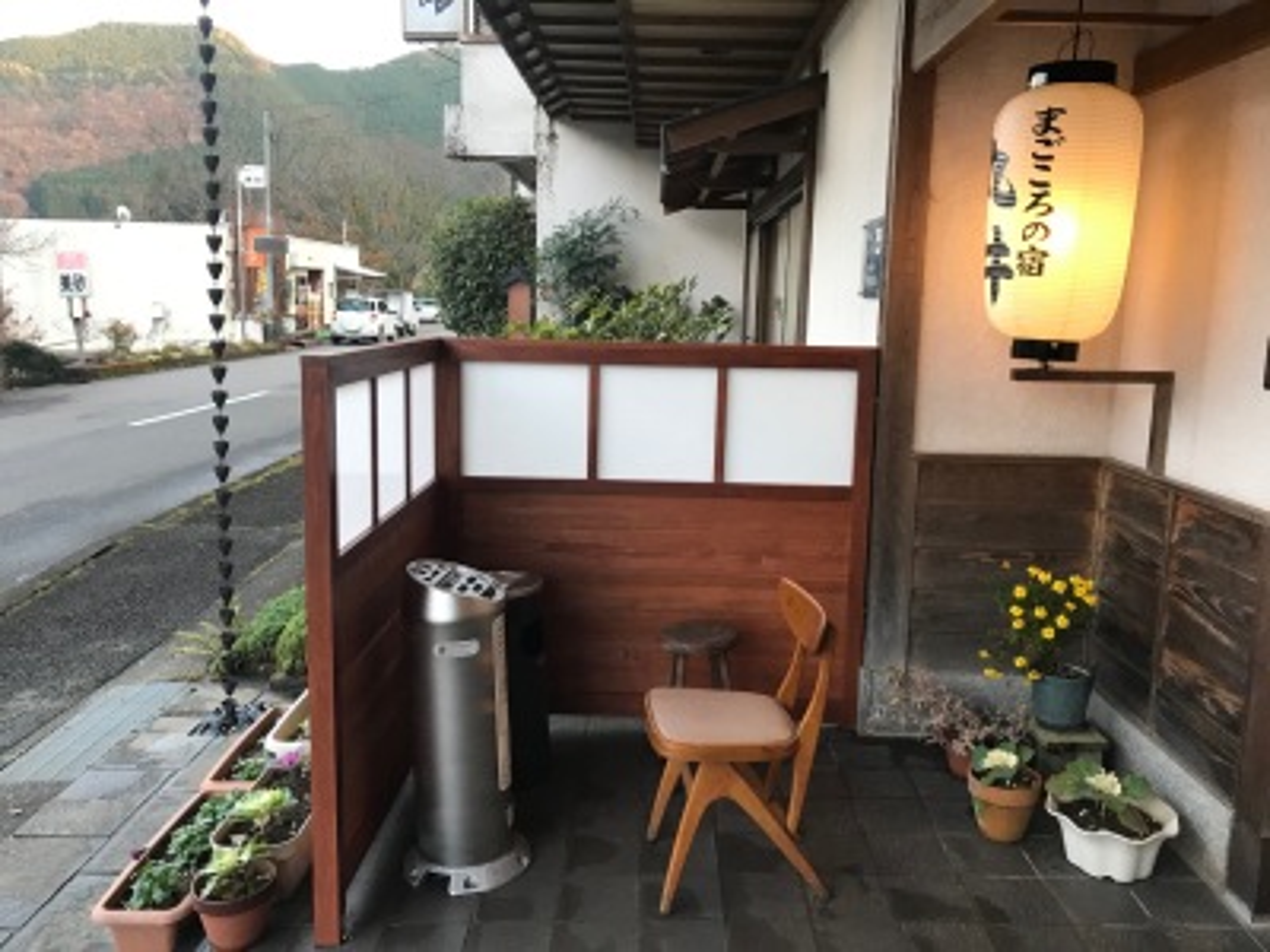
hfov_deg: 63.4
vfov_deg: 49.7
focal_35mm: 28
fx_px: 1027
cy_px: 476
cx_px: 635
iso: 25
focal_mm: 3.99
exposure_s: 1/30
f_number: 1.8
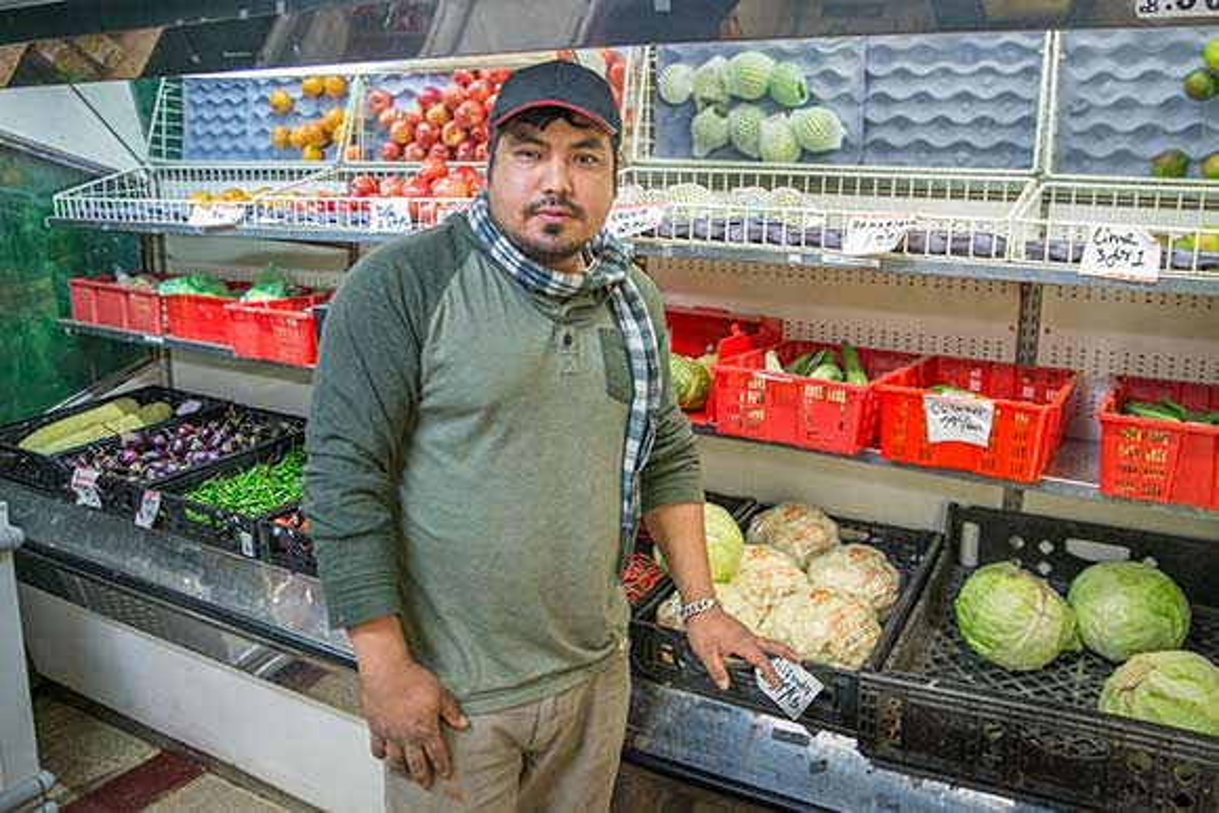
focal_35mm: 24
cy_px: 406
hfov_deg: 73.7
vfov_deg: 53.2
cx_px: 610
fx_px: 813
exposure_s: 1/180
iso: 1600
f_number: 4
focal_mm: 24
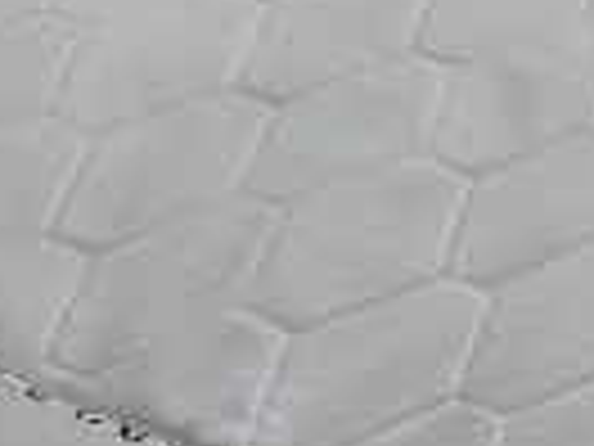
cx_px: 868
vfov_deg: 9.1
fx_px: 2711
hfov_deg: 12.0
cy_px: -225
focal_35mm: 158
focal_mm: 3.62
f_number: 1.8
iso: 64
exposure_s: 1/100
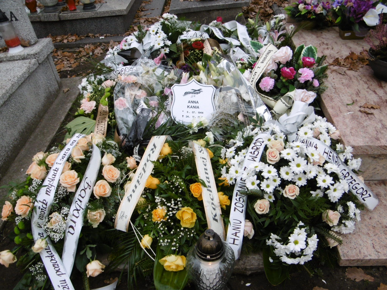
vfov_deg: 44.2
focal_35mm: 32
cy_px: 145
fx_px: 358
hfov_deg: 56.8
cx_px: 194
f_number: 3.5
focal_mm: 5.8
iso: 100
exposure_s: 1/60
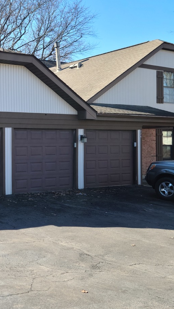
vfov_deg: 42.9
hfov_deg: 22.3
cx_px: -52
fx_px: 394
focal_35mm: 48
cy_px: 150
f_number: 2
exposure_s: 1/249
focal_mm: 5.9
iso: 25
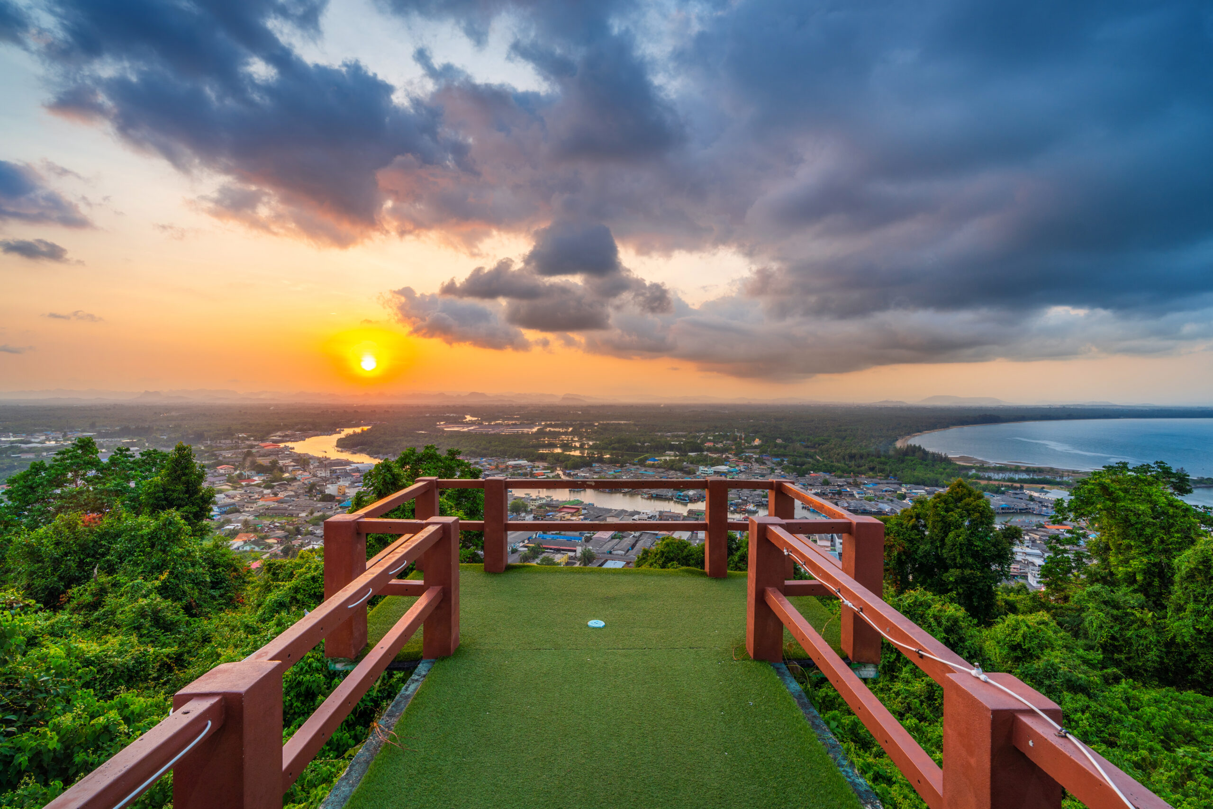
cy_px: 404
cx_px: 606
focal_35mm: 16
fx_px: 539
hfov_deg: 96.7
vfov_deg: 73.8
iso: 100
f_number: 11
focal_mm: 16
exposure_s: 1/15
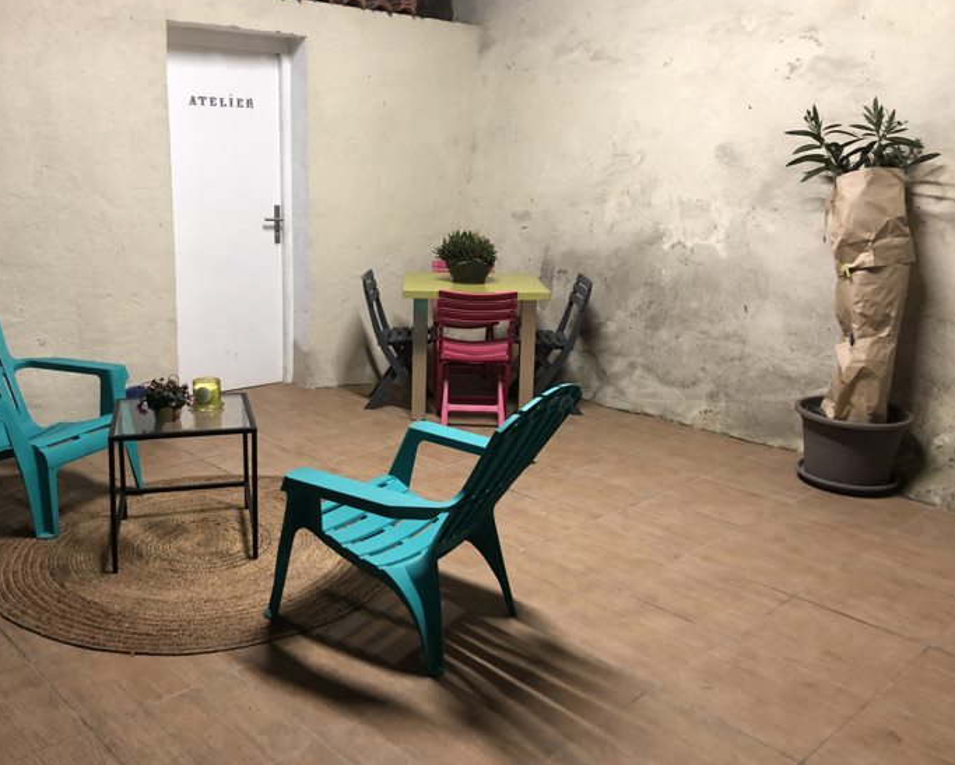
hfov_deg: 55.4
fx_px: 905
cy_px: 361
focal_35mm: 32
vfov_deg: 45.8
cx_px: 405
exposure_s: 1/17
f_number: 1.8
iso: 64
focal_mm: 3.99
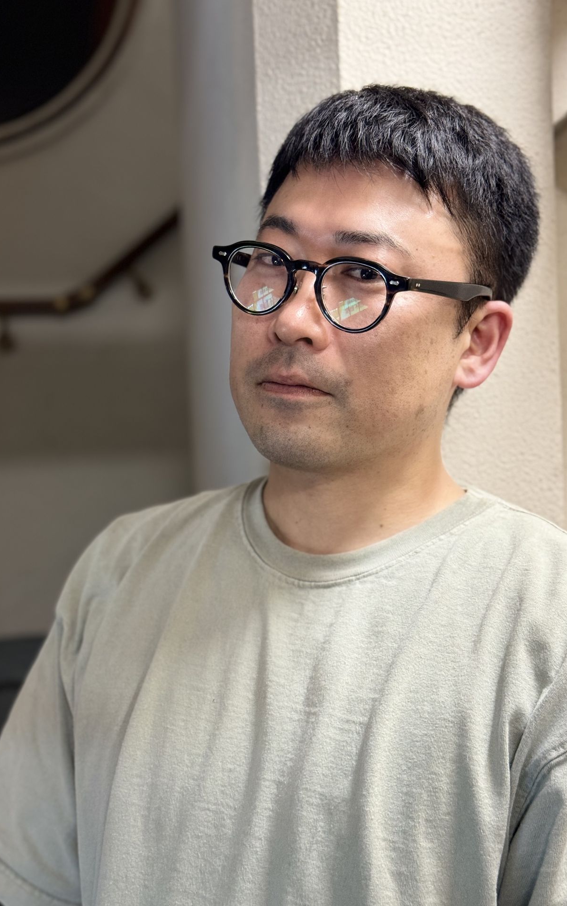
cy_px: 452
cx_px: 275
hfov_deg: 25.3
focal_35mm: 51
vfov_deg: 39.6
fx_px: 1261
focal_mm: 6.86
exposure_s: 1/33
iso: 250
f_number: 1.78
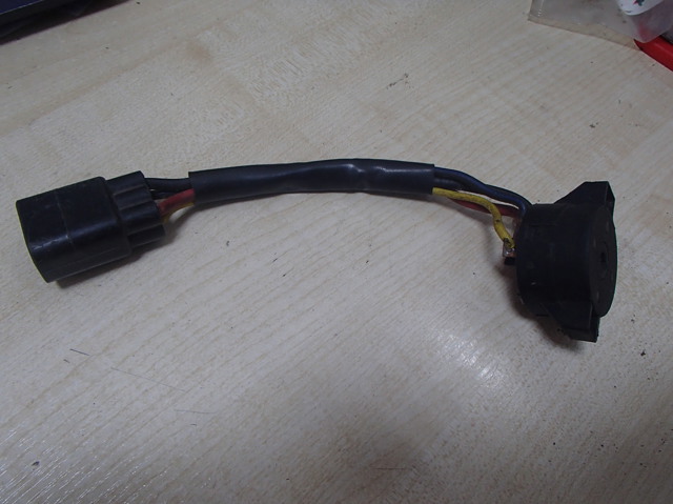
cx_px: 336
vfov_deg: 49.7
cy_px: 252
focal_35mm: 28
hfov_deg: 63.5
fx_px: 544
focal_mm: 5
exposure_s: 1/30
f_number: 3.9
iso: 250
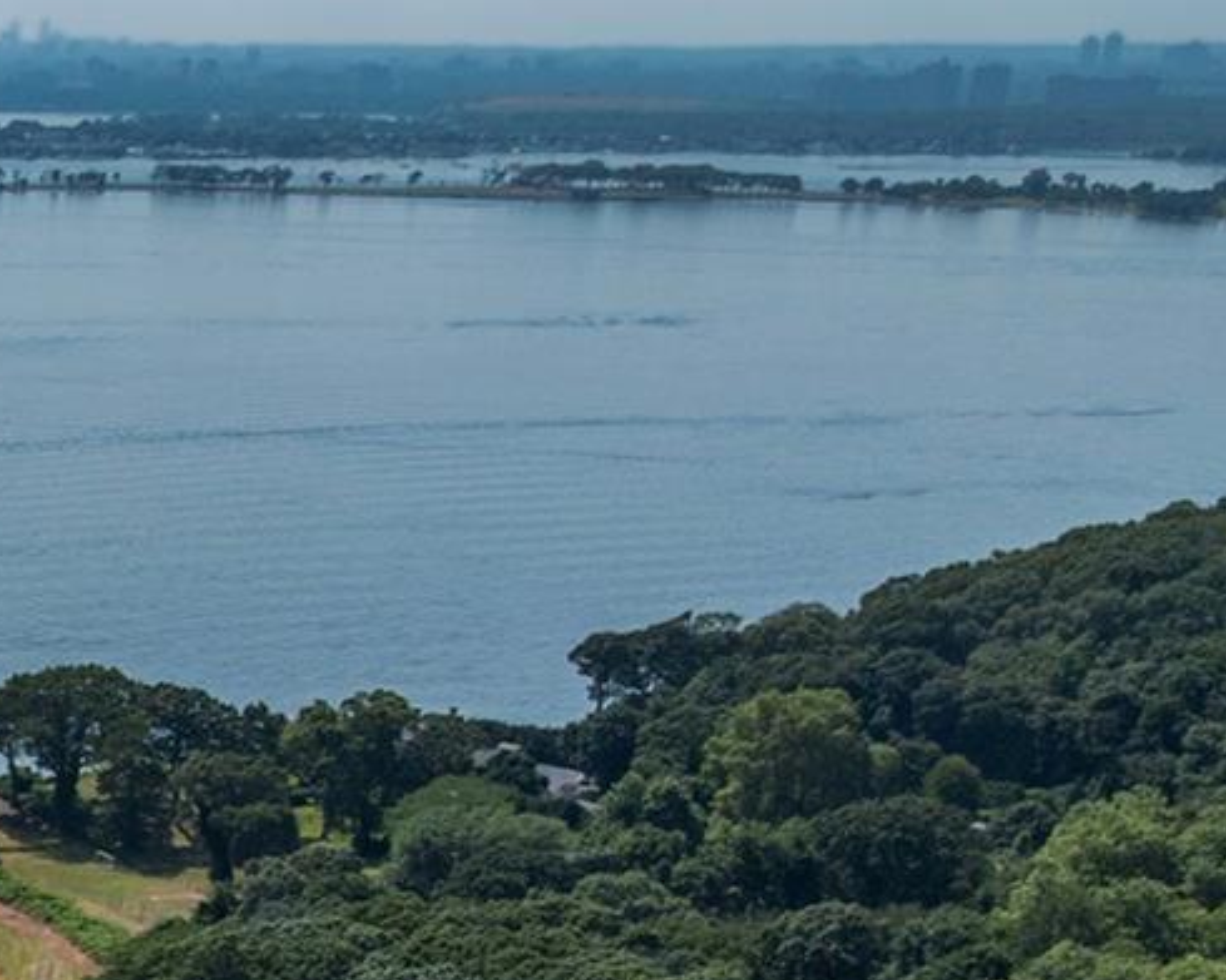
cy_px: 1335
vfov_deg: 14.9
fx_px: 3555
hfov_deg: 15.8
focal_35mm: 98
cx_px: -1161
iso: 100
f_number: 5.6
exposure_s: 1/800
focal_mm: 12.29
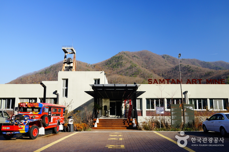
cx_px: 114
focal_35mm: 35
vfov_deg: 37.9
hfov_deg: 54.4
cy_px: 76
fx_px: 223
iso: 400
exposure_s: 1/800
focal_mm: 35
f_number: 5
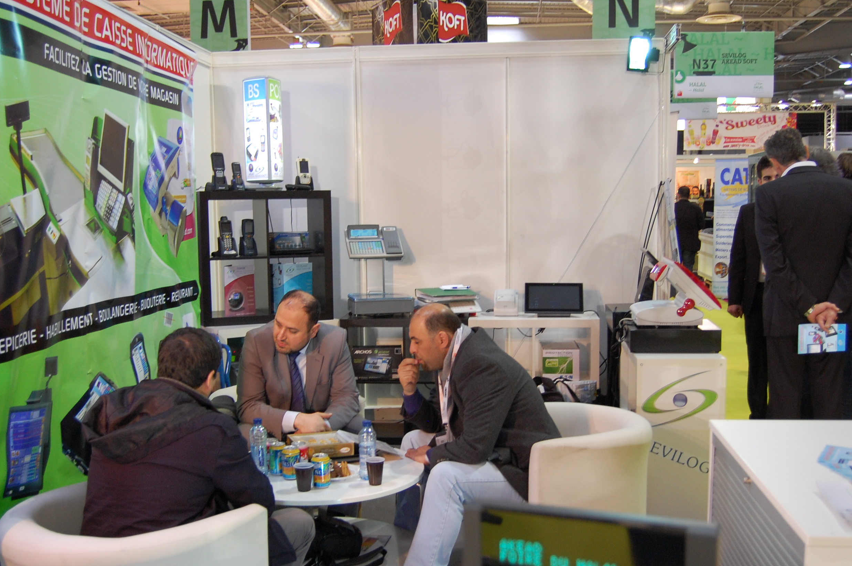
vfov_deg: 33.3
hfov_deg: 48.5
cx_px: 413
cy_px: 303
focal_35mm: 40
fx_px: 946
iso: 640
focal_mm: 22
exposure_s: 1/30
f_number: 3.8
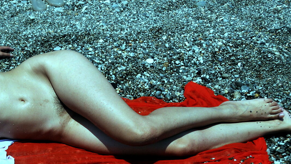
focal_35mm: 70
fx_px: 540
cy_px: 169
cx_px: 32
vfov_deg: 16.8
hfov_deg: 29.0
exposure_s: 1/6400
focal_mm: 20
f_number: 4
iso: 200
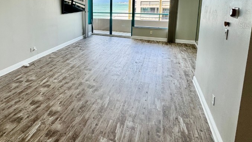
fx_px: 154
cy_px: 25
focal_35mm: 23
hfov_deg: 76.1
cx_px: 84
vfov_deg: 46.4
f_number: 2.2
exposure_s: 1/213
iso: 40
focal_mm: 2.22
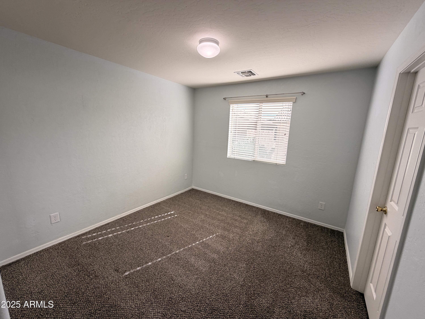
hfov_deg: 102.1
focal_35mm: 14
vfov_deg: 85.7
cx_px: 212
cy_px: 160
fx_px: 172
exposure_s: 1/121
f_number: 2.2
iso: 100
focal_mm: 2.22
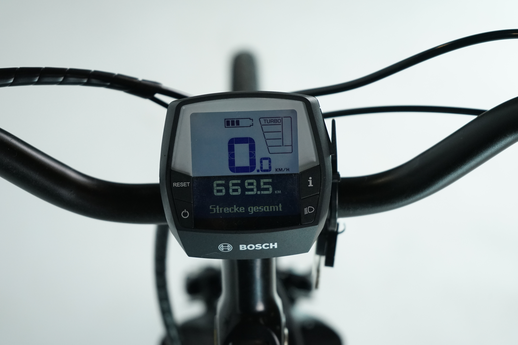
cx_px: 259
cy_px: 172
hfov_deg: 28.8
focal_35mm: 70
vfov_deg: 19.5
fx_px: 1007
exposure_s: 1/200
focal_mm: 70
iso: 2000
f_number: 5.6
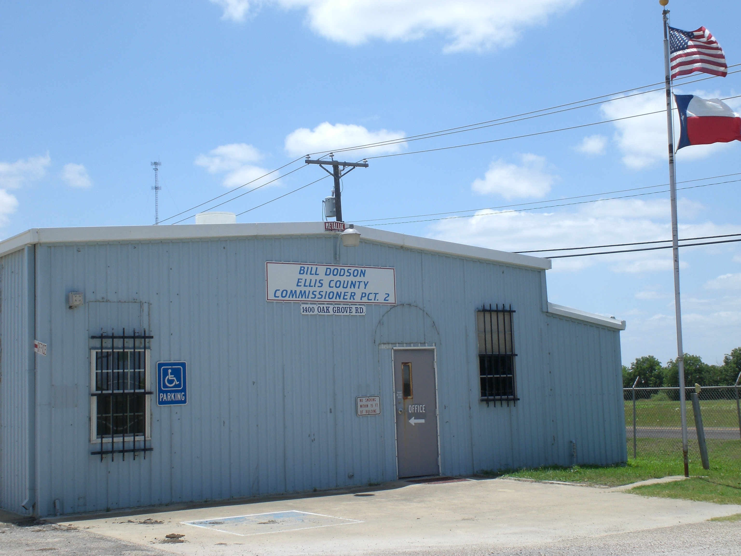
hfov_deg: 37.5
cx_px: 370
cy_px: 278
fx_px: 1092
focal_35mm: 51
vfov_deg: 28.6
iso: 50
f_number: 5.1
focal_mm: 8.44
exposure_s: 1/400
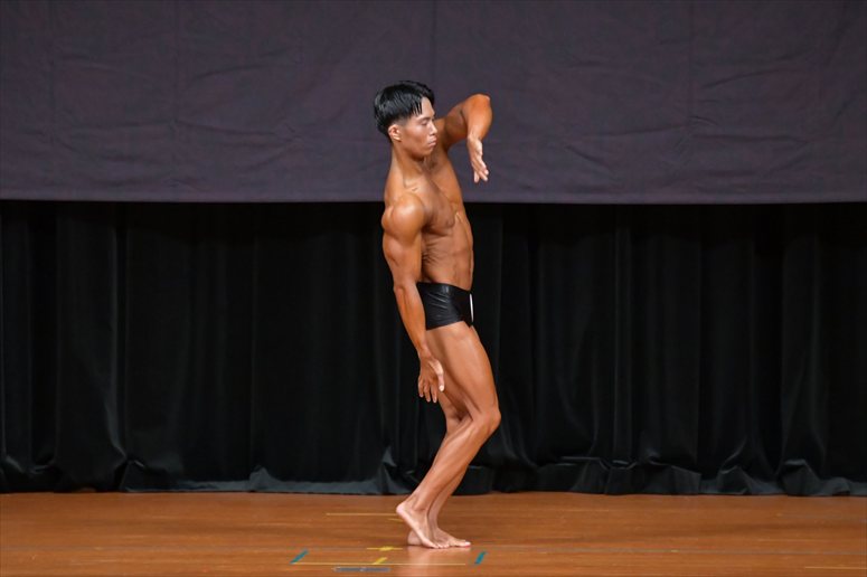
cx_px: 434
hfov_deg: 7.2
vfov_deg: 4.8
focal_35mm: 285
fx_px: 6860
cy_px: 288
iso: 5000
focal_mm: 190
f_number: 5.6
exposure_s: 1/400
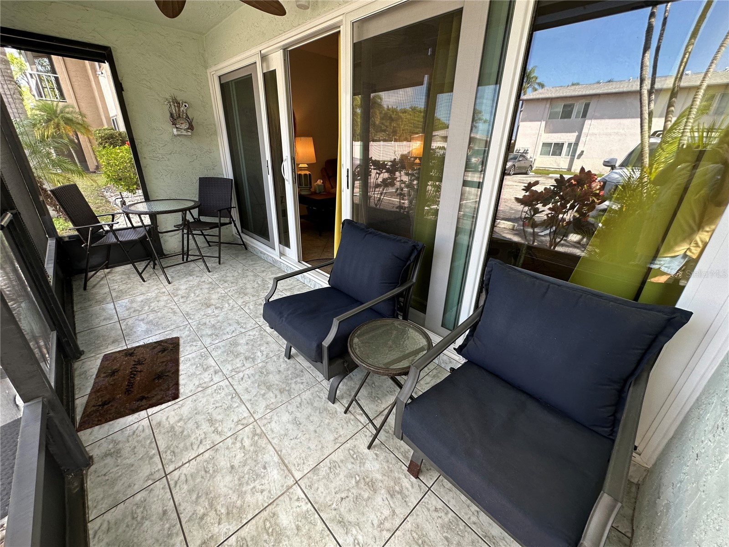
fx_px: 295
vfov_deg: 85.7
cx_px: 364
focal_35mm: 14
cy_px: 274
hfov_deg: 102.1
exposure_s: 1/99
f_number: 2.2
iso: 80
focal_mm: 2.22
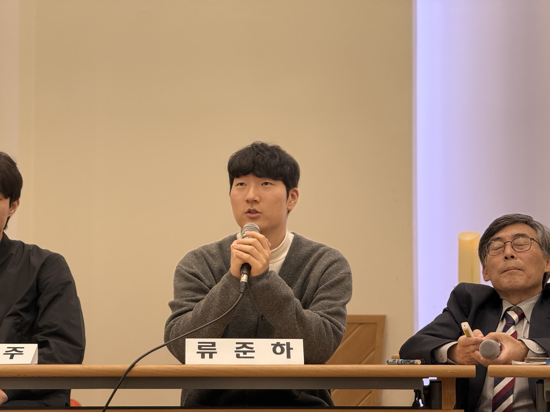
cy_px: 206
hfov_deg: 16.4
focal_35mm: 120
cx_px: 275
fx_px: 1907
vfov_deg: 12.3
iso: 200
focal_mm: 15.66
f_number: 2.8
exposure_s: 1/120
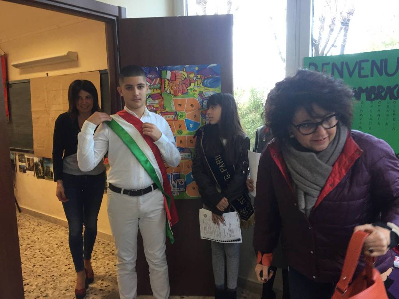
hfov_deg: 61.7
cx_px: 200
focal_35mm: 29
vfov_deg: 48.2
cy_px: 150
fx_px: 334
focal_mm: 4.15
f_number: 2.2
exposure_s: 1/33
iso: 64
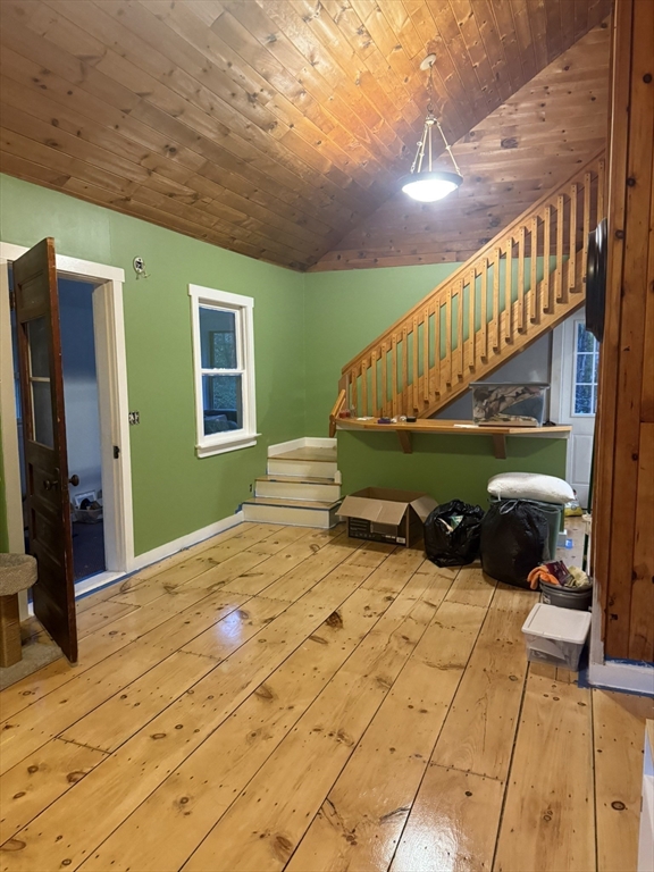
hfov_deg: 56.8
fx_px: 605
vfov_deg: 71.6
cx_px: 327
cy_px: 436
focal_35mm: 24
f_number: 1.78
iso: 500
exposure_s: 1/60
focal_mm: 6.76
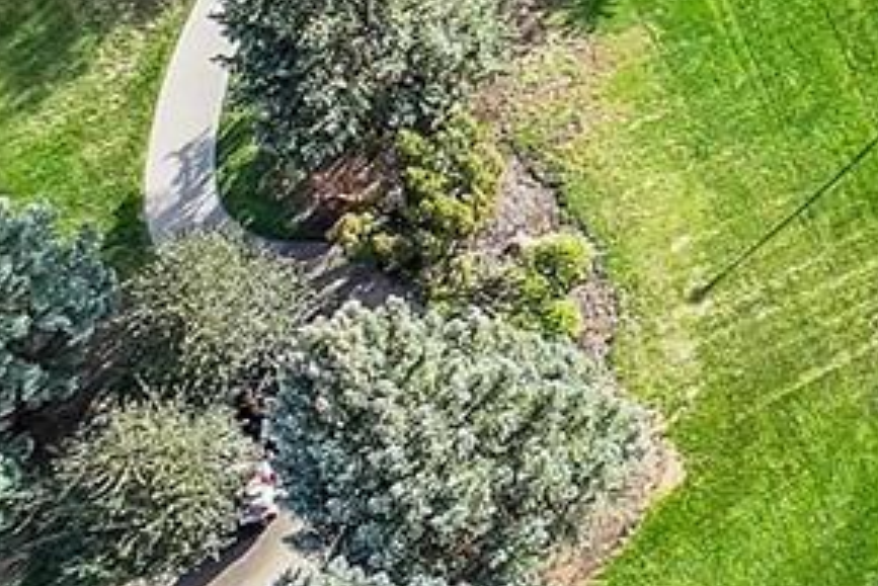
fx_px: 3367
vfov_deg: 9.0
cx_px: 2318
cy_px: -829
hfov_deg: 11.4
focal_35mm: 138
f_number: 4
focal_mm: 12.29
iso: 100
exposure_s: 1/200
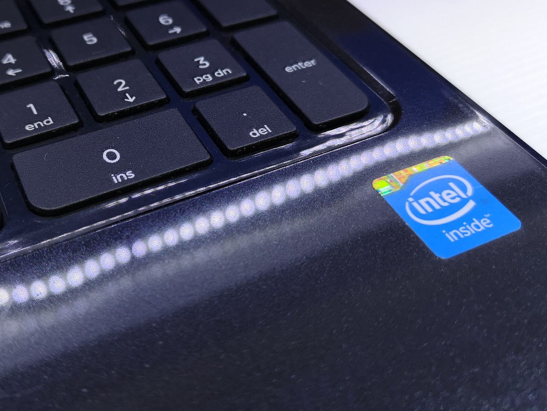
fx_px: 648
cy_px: 171
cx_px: 184
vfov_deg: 35.1
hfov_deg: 45.1
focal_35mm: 41
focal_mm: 3.95
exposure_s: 1/60
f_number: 1.8
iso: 160
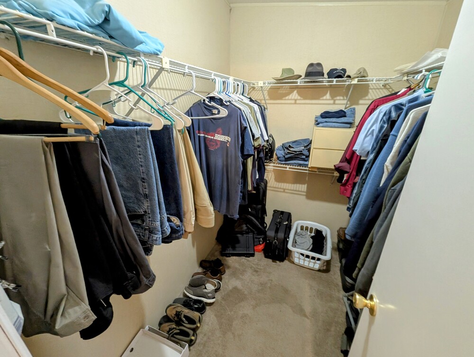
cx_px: 237
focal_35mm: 13
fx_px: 178
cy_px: 178
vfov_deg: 90.1
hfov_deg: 106.1
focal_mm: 1.95
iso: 488
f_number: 2.2
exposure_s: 1/30
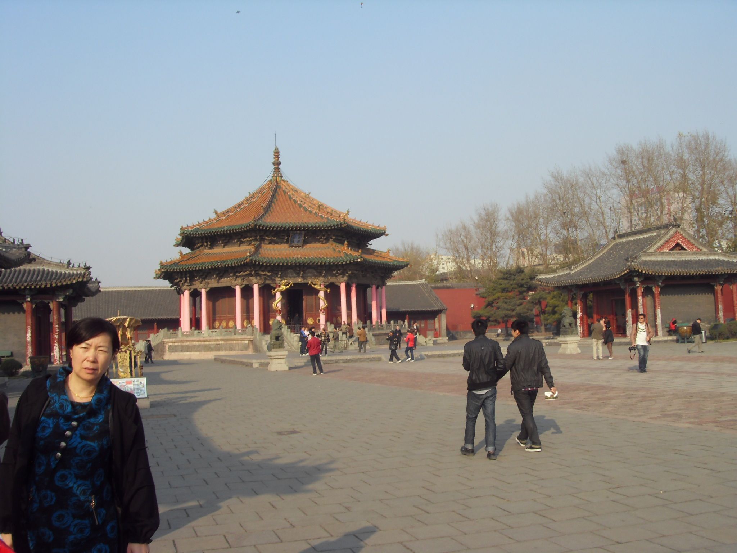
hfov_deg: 47.9
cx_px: 368
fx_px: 830
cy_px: 276
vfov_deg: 36.8
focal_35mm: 39
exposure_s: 1/180
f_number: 6.2
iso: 80
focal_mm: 6.6
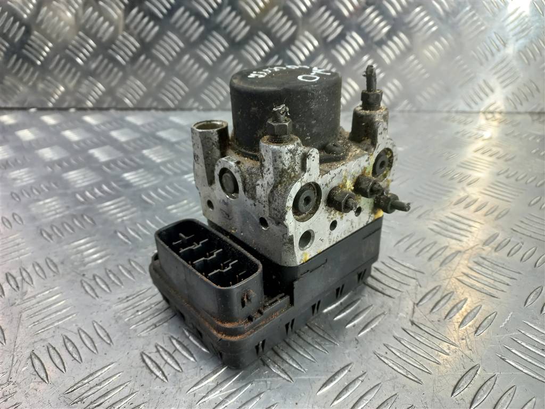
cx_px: 272
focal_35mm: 25
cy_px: 204
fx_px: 394
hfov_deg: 69.4
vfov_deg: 54.9
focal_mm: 4.6
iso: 100
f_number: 1.8
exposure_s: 1/50
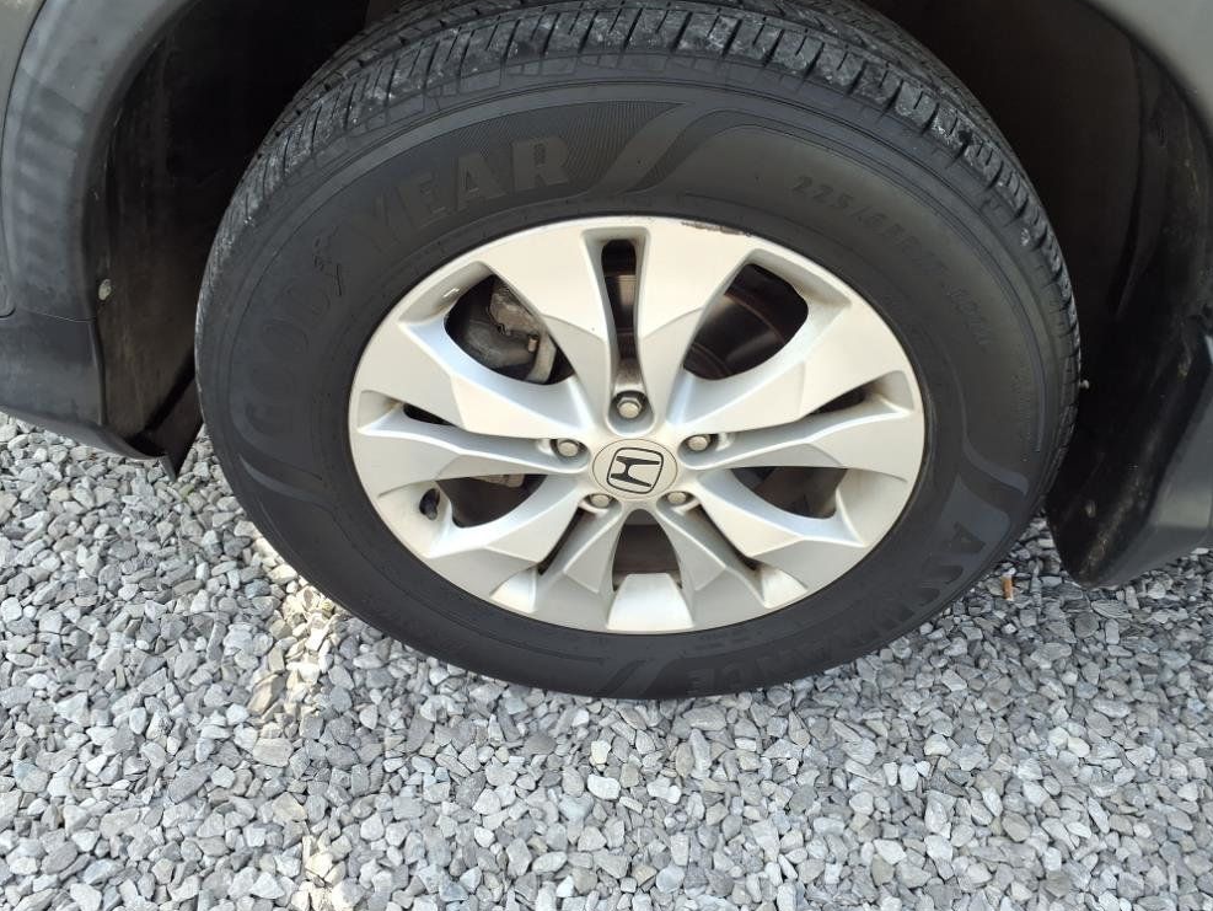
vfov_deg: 49.8
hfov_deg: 63.4
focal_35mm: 28
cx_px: 627
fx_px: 982
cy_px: 443
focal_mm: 3.58
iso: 40
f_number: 1.9
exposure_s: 1/303
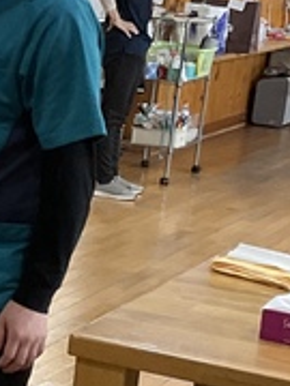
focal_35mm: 129
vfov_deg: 15.2
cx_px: -264
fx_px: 1441
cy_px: 320
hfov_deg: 10.6
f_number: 1.8
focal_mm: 3
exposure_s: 1/50
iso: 160
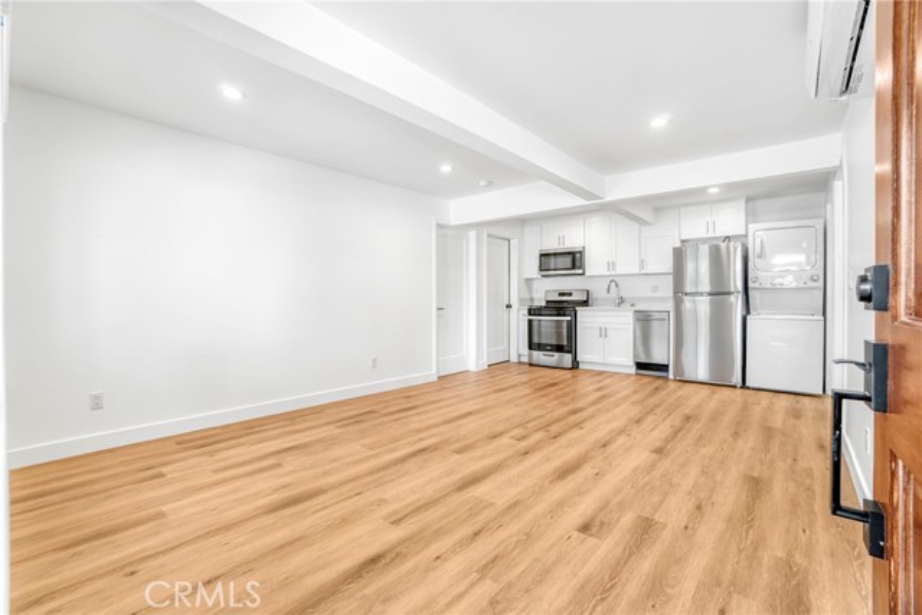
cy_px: 308
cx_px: 461
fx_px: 384
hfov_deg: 100.4
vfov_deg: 77.4
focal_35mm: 15
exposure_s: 1/30
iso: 100
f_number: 8
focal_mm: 10
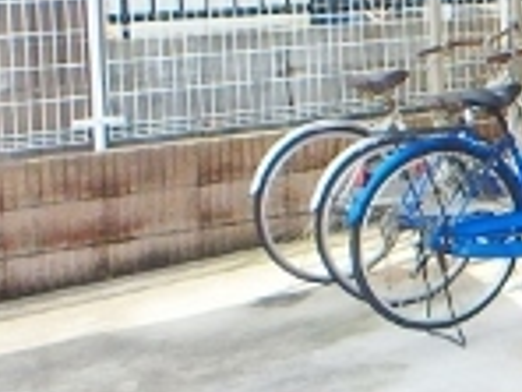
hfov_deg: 18.5
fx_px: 1372
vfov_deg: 15.9
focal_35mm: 91
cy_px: 0
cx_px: 836
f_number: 3.5
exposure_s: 1/320
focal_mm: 3.7
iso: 125
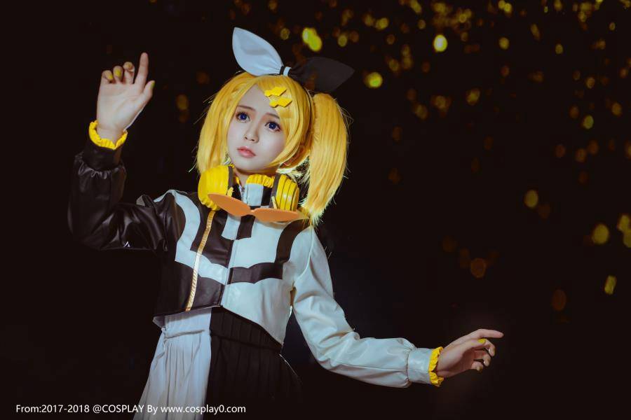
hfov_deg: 39.6
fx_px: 876
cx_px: 316
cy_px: 210
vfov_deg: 27.0
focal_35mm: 50
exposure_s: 1/125
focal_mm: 50
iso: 500
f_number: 2
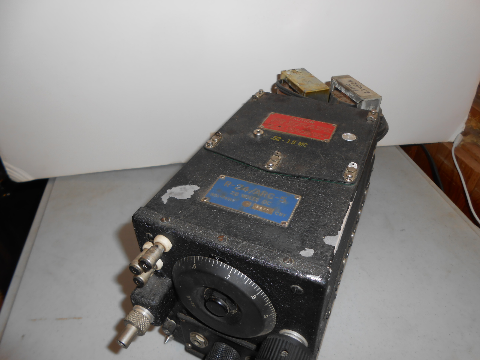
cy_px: 180
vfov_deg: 53.1
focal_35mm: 26
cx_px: 240
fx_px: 361
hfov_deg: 67.3
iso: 80
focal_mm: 4.6
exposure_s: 1/25
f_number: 3.5
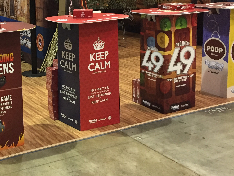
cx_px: 24
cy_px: 19
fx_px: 379
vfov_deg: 25.3
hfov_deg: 32.6
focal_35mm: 56
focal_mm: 4.15
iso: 250
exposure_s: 1/20
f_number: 2.2
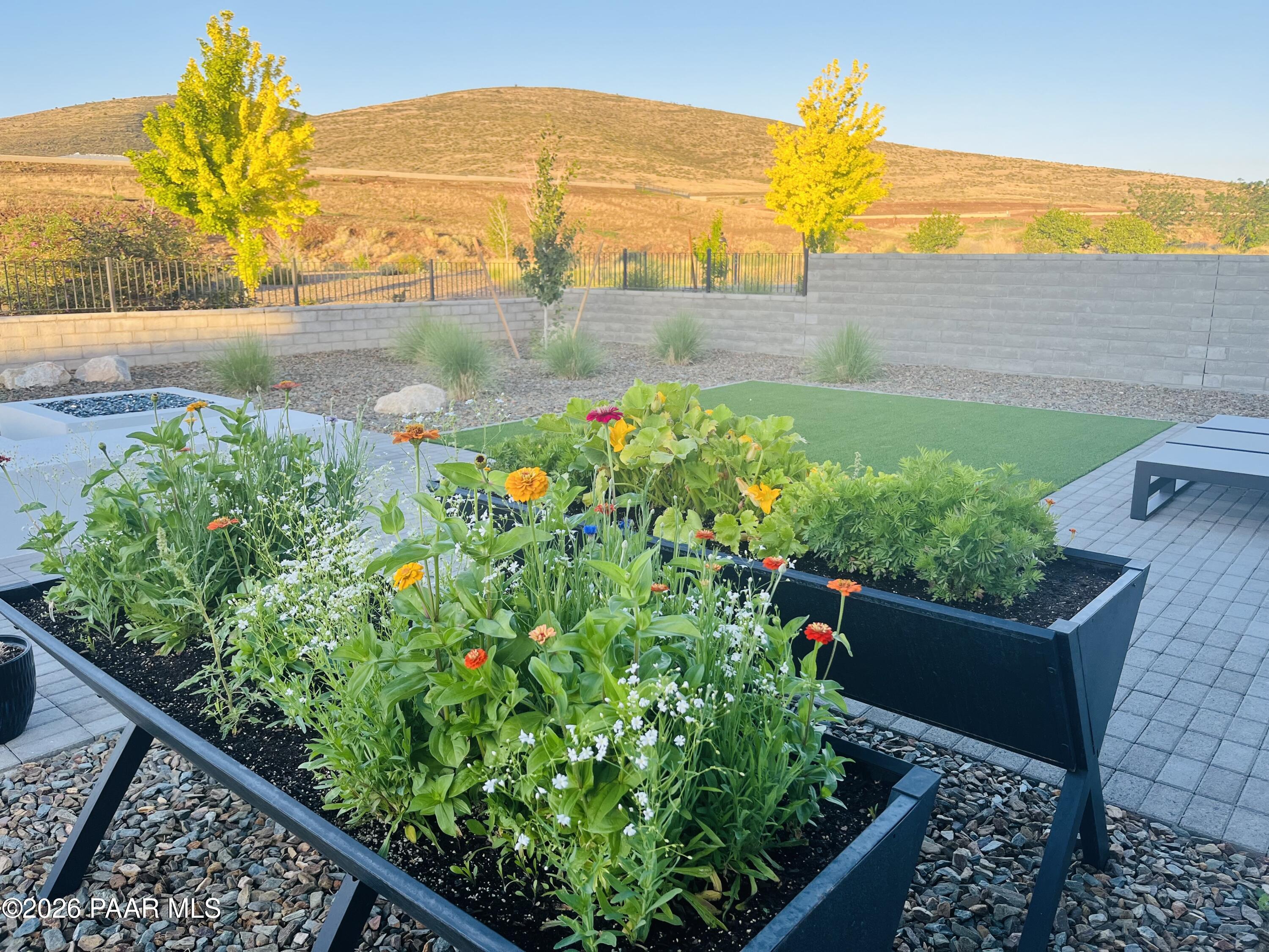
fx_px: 953
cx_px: 634
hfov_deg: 67.3
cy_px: 476
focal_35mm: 26
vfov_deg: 53.1
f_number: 1.6
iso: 40
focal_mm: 5.1
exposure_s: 1/280
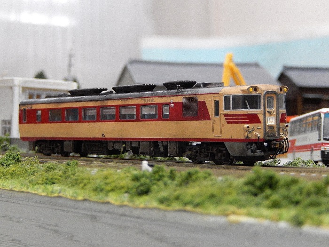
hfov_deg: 20.7
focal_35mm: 95
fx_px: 903
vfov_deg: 15.6
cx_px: 164
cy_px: 124
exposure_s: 1/13
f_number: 5.2
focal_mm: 17
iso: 800
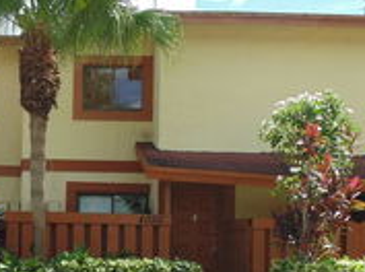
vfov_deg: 24.2
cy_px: 264
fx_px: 610
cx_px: 81
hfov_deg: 32.5
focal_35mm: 58
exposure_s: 1/640
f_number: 3.1
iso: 80
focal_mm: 4.3
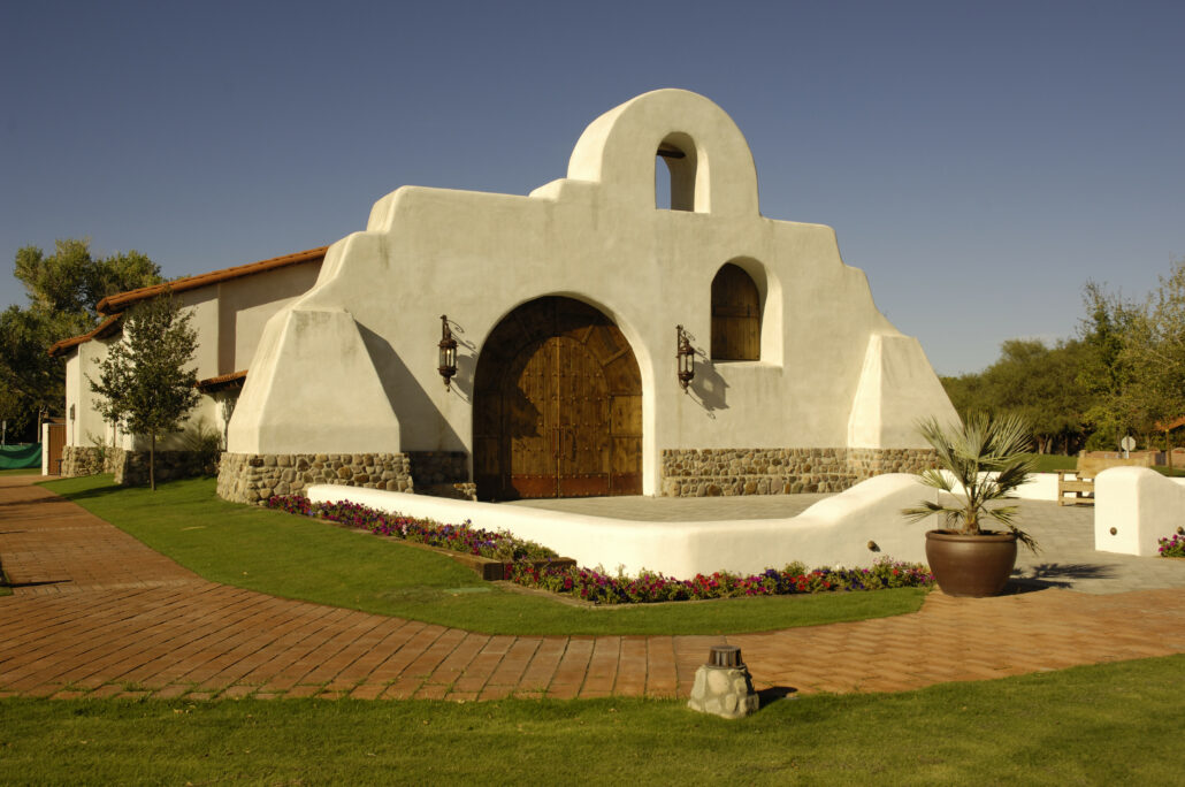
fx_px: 1233
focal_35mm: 38
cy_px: 394
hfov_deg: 51.3
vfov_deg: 35.4
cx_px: 592
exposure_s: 1/320
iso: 100
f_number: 8
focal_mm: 25
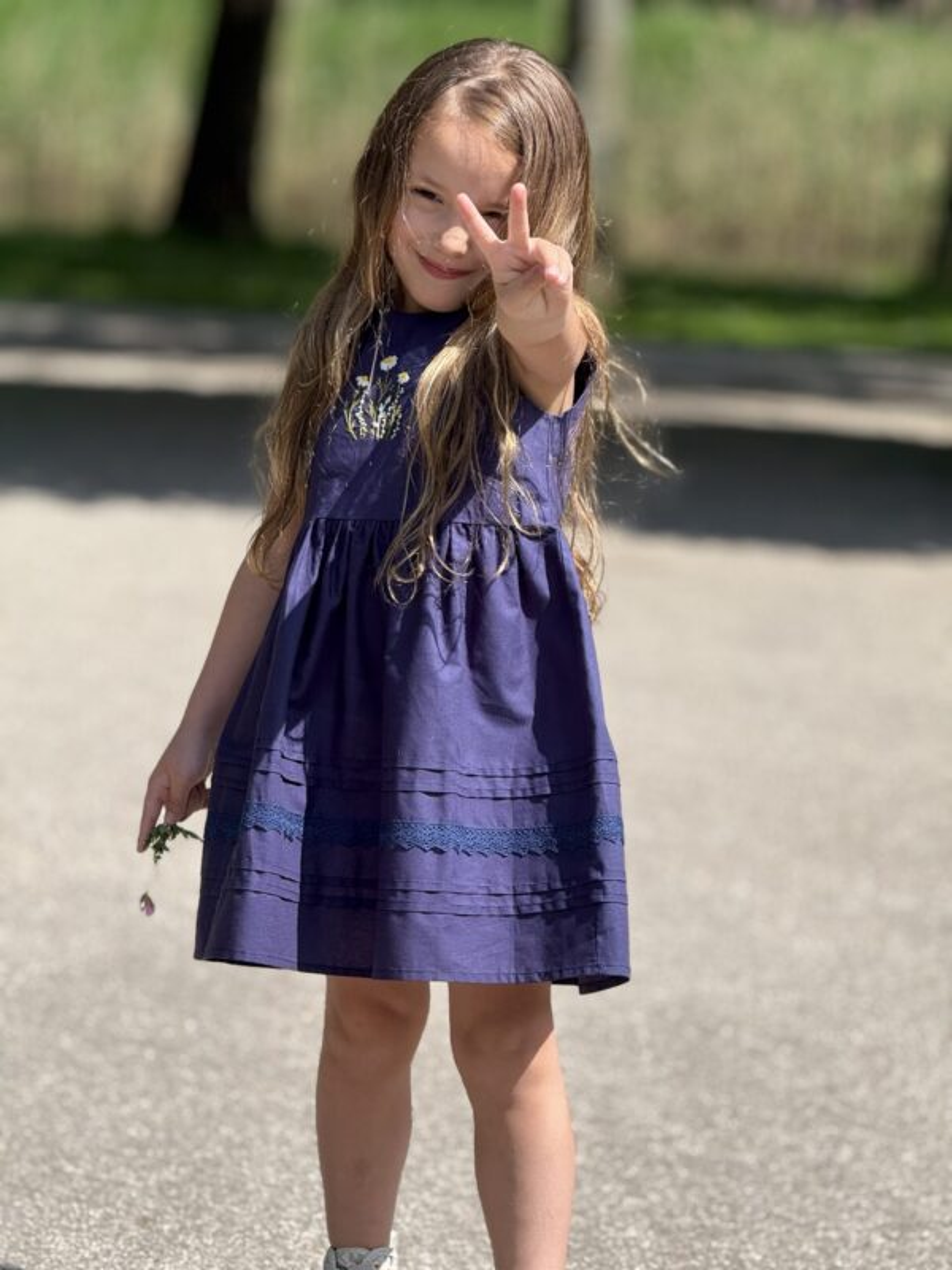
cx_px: 476
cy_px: 635
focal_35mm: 120
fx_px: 4400
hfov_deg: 12.3
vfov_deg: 16.4
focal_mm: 15.66
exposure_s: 1/850
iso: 50
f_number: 2.8
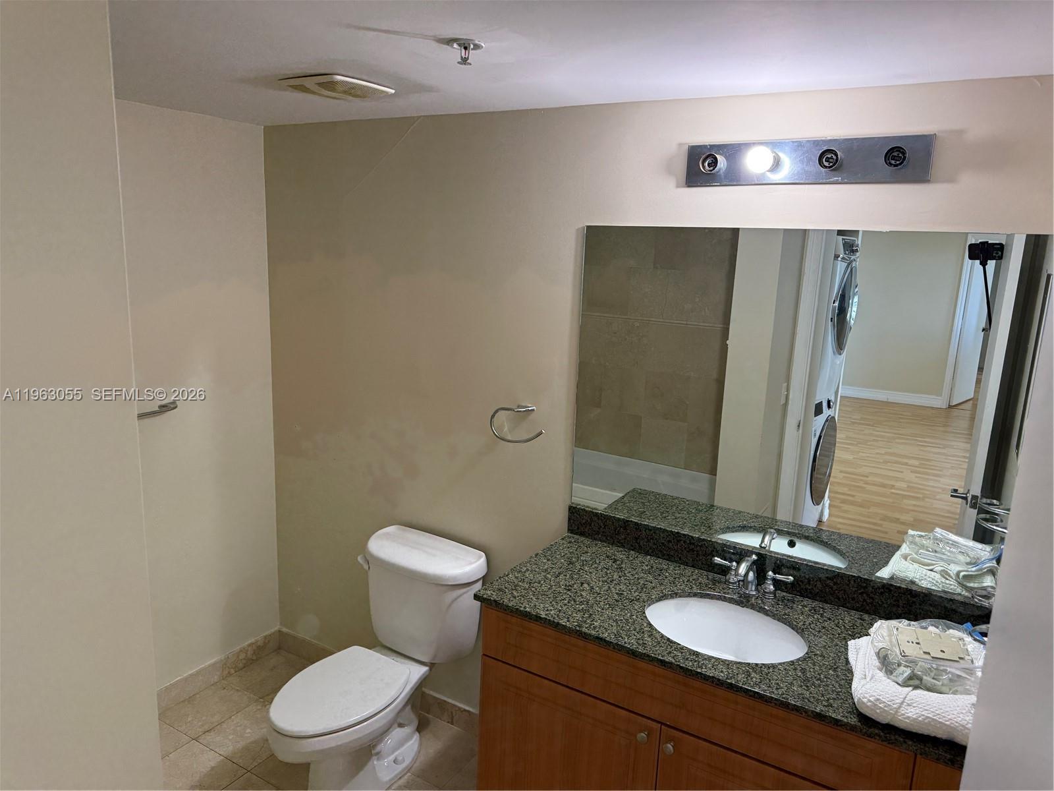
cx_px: 527
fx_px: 731
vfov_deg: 56.8
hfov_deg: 71.6
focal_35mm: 24
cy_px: 396
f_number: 1.78
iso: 400
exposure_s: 1/120
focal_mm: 6.76
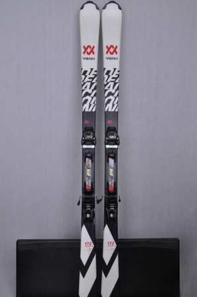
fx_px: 271
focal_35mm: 33
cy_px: 148
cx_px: 98
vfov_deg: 57.3
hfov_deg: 39.9
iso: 3200
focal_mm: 22
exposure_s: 1/125
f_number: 11
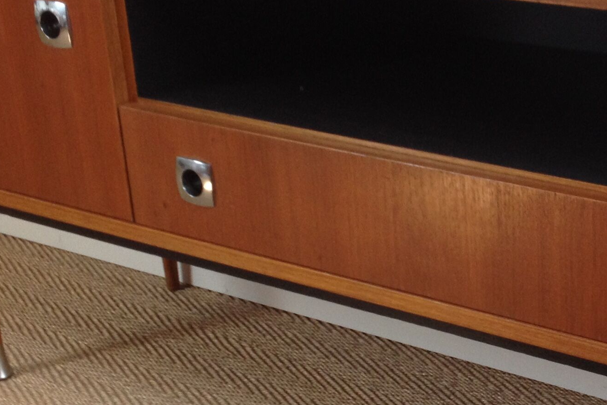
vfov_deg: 15.2
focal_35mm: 90
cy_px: 229
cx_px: 468
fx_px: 1517
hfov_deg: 22.4
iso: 80
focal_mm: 4.28
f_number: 2.4
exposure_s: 1/20
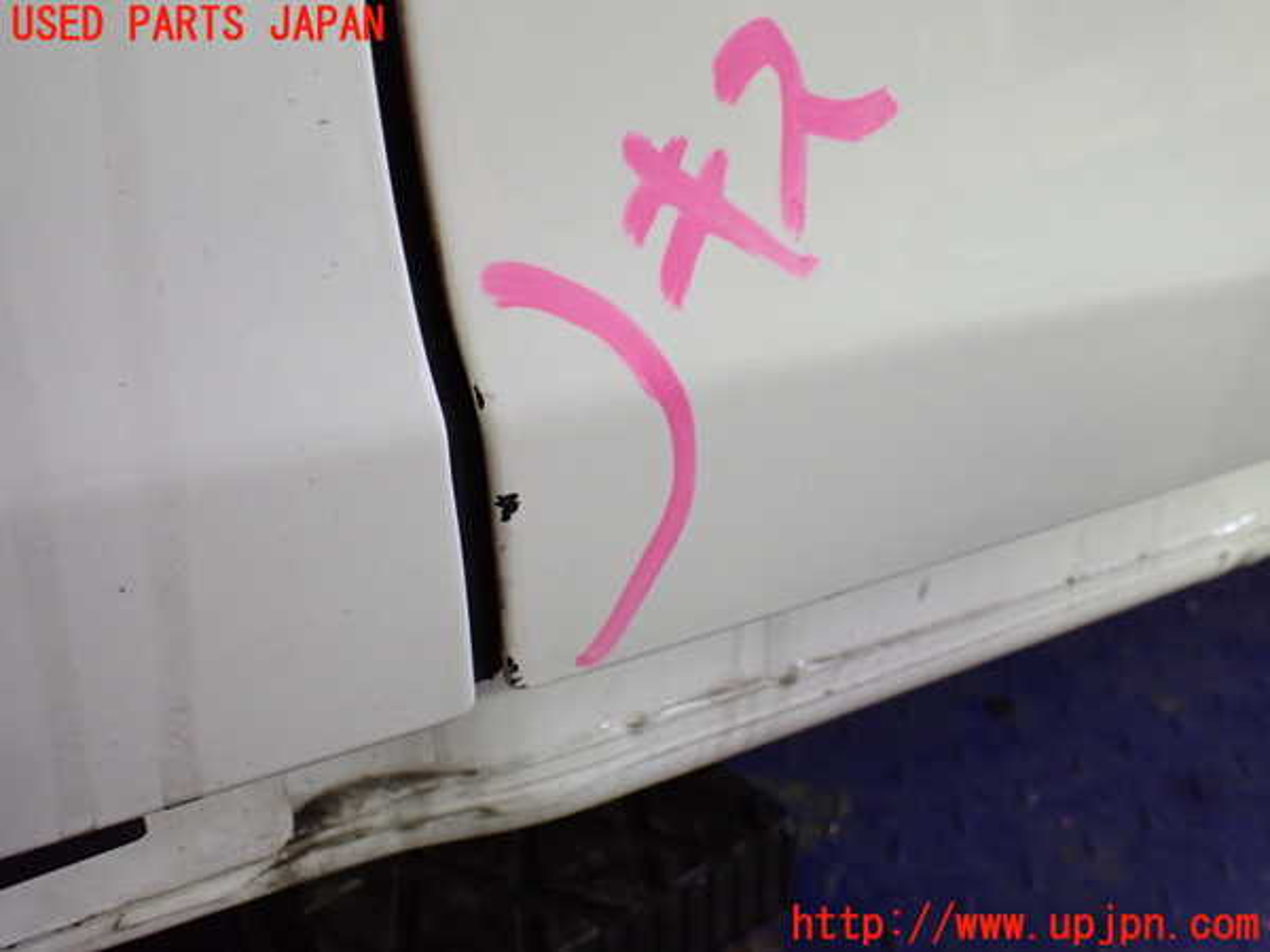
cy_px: 476
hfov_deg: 60.0
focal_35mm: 30
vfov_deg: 46.8
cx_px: 635
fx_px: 1101
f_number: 2.3
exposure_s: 1/60
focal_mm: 5.4
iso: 800
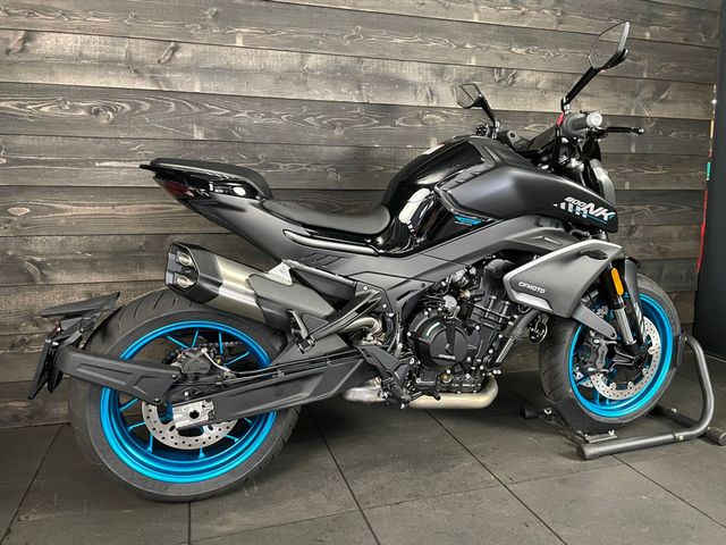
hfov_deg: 67.3
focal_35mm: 26
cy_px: 272
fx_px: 545
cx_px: 363
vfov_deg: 53.1
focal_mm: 4.2
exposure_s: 1/33
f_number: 1.6
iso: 640
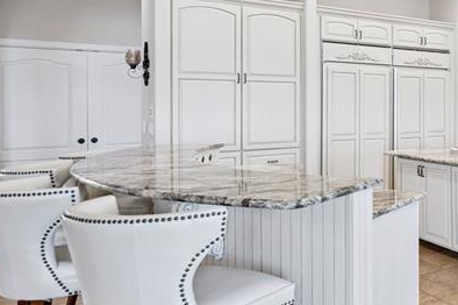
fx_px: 496
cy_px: 108
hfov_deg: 39.5
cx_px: 515
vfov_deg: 33.9
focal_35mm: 39
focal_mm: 15
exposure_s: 1/50
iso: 400
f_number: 3.5
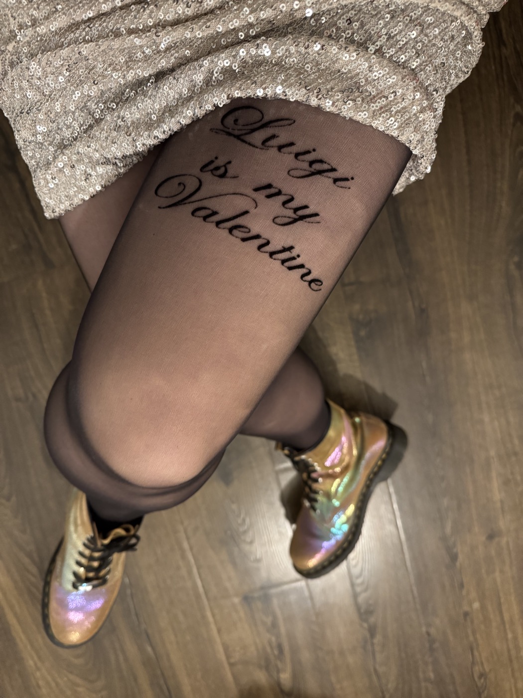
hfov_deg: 56.8
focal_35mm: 24
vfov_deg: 71.6
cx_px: 262
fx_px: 483
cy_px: 349
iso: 800
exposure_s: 1/40
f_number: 1.78
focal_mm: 6.76
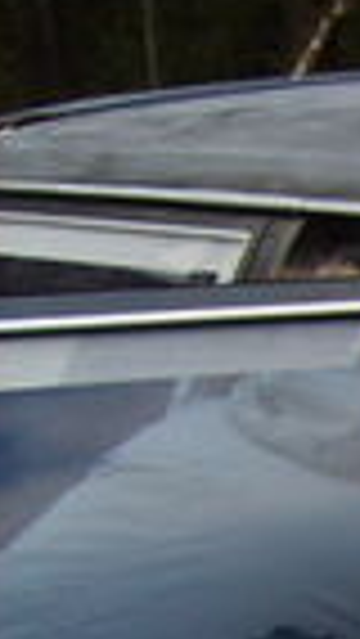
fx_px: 2915
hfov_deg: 6.0
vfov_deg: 12.1
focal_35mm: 172
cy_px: 873
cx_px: 1426
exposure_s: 1/180
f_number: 2.8
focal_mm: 5.8
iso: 50
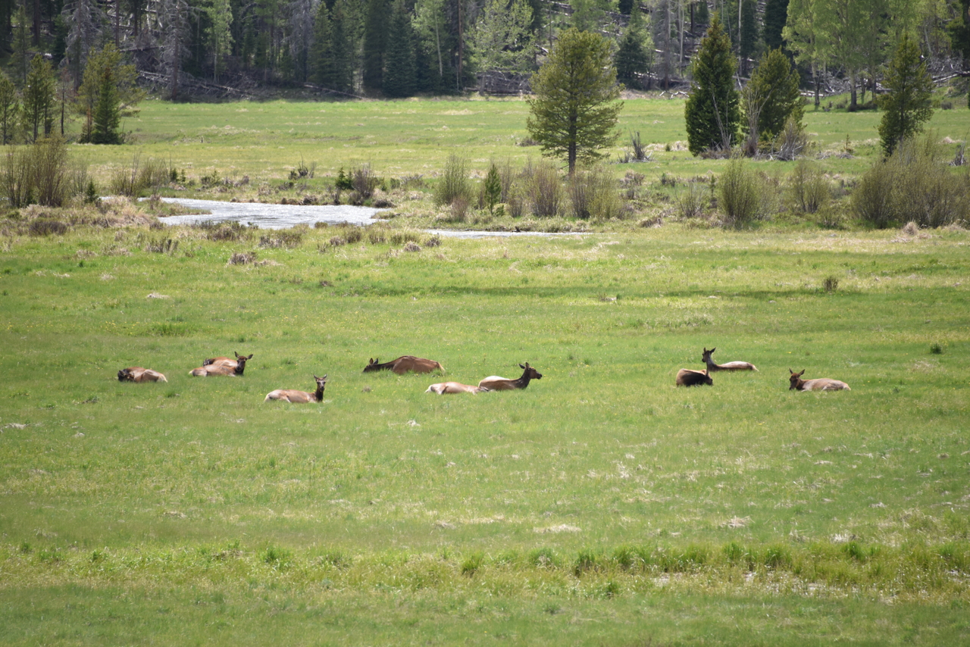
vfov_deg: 4.6
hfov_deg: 6.9
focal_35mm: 300
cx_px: 485
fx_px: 8085
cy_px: 324
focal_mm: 300
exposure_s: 1/640
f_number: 5.6
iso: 250
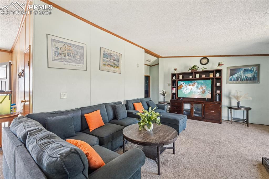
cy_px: 90
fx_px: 112
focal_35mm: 15
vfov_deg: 77.3
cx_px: 134
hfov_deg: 100.4
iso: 800
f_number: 8
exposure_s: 1/5
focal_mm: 10
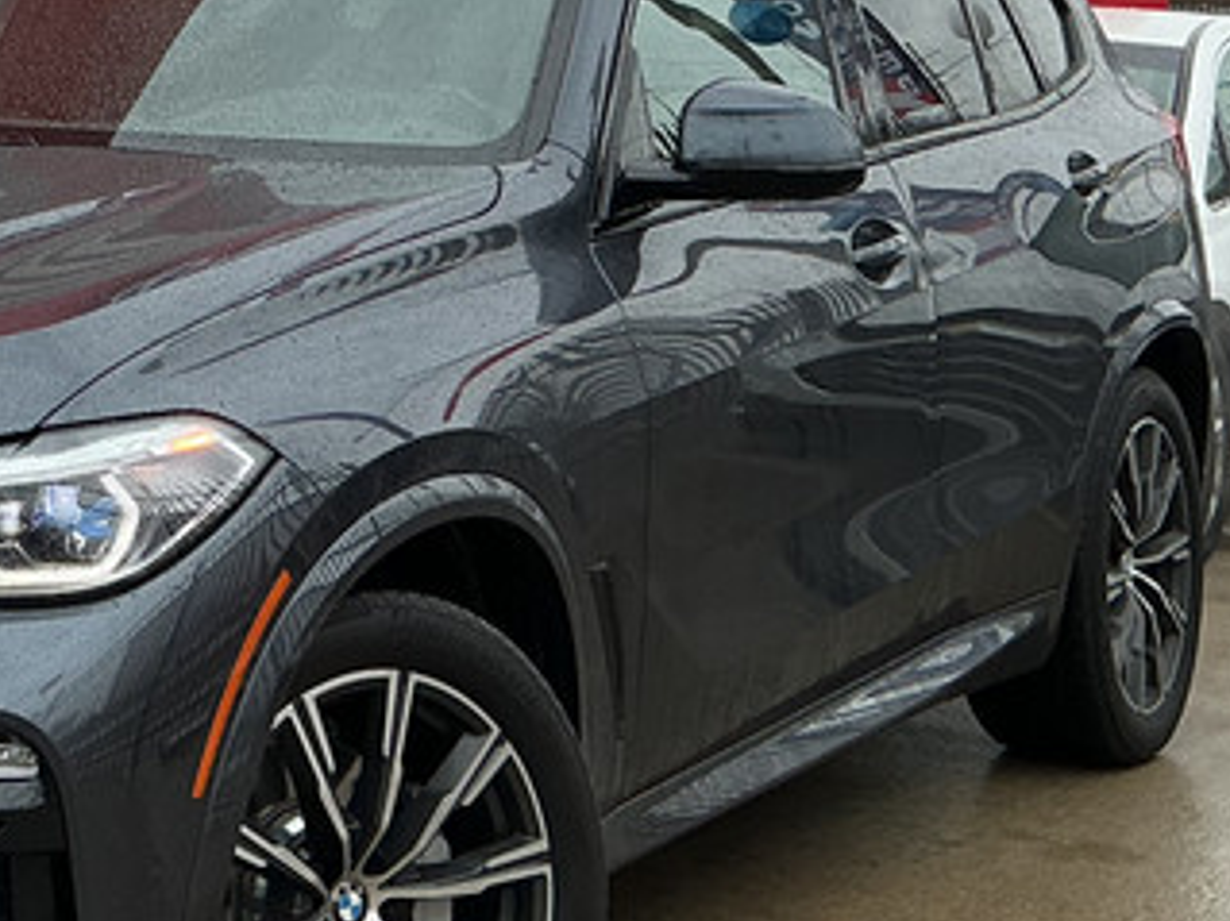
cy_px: -96
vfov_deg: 15.5
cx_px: -166
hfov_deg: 20.0
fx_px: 3303
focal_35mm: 93
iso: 32
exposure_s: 1/120
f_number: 1.8
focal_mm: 3
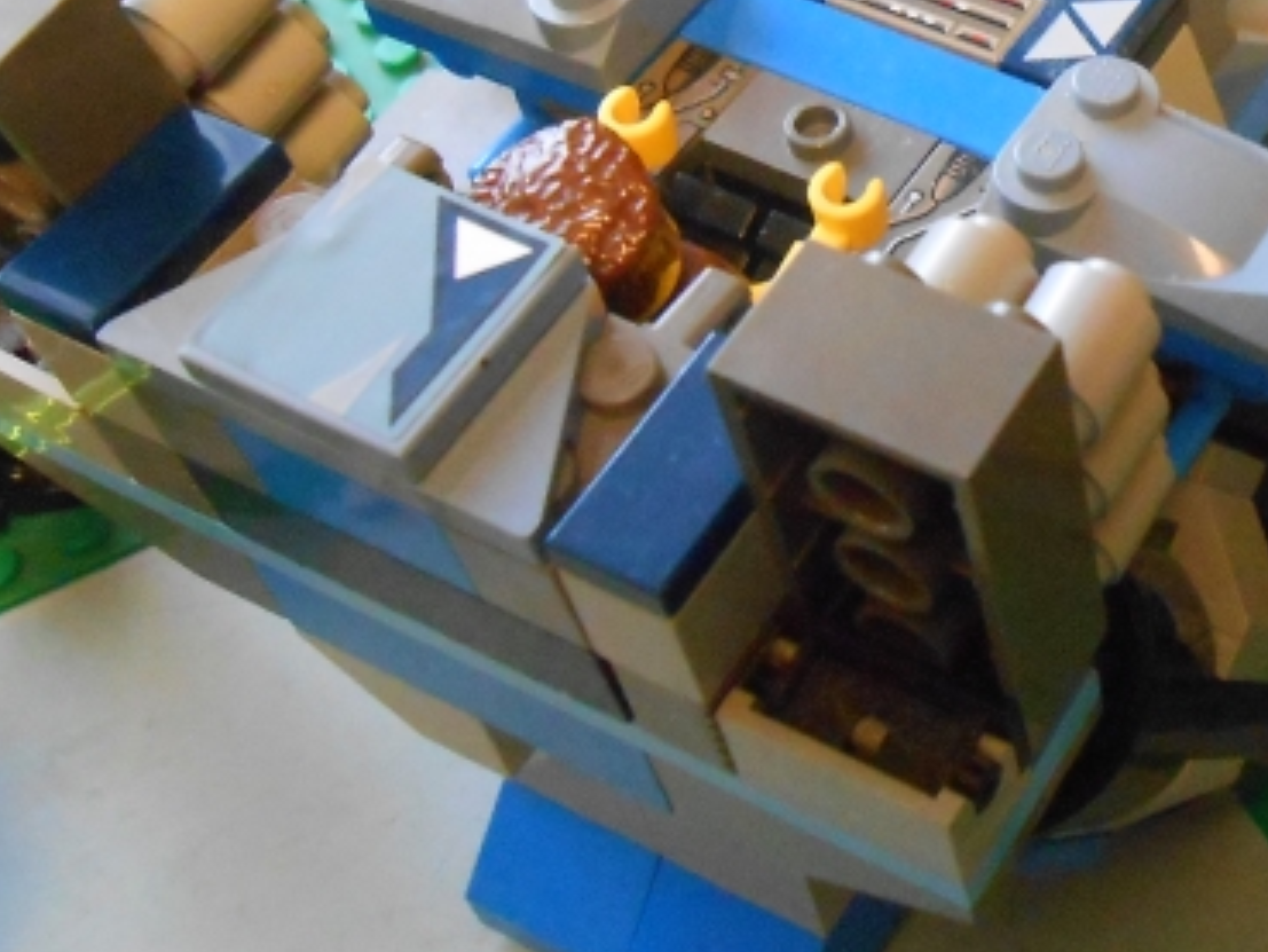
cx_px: 1350
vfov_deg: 22.2
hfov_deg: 27.6
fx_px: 2382
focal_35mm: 65
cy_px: 137
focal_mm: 5.3
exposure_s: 1/5
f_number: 3.8
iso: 800
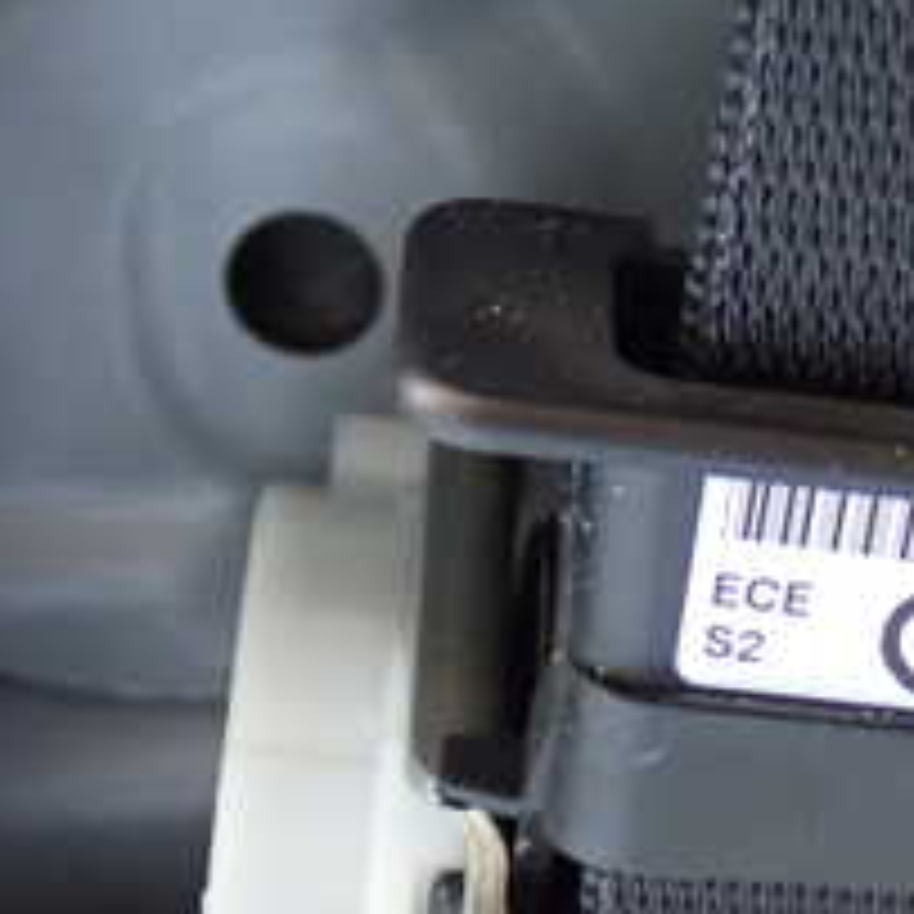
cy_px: 851
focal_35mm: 115
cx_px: 1022
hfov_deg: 14.8
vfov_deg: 15.0
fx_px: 3435
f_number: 2.9
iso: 640
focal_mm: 7.84
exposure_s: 1/40
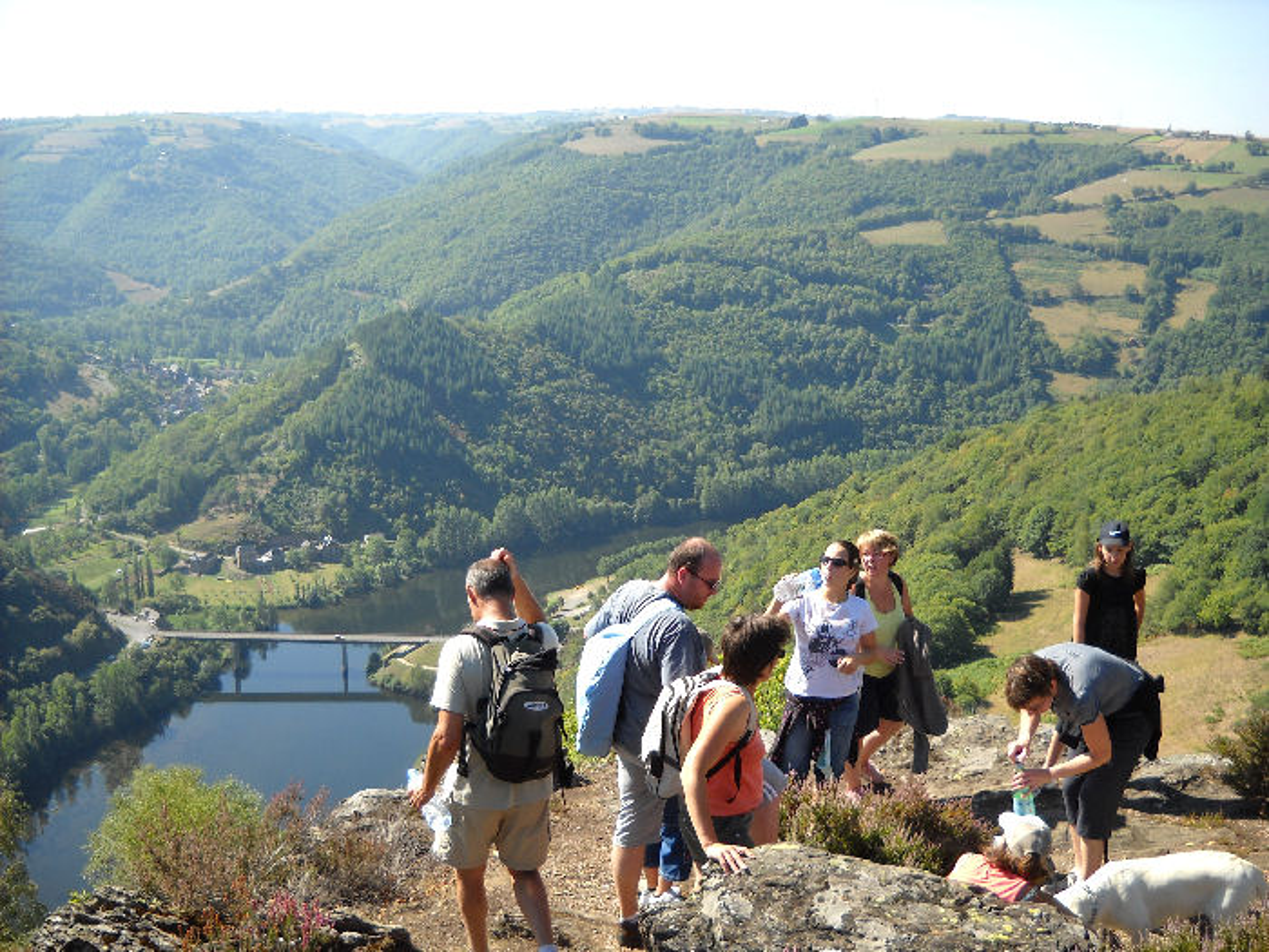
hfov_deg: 45.8
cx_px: 634
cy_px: 476
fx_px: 1503
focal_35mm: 41
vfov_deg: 35.1
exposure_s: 1/369
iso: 64
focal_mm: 6.72
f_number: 3.1
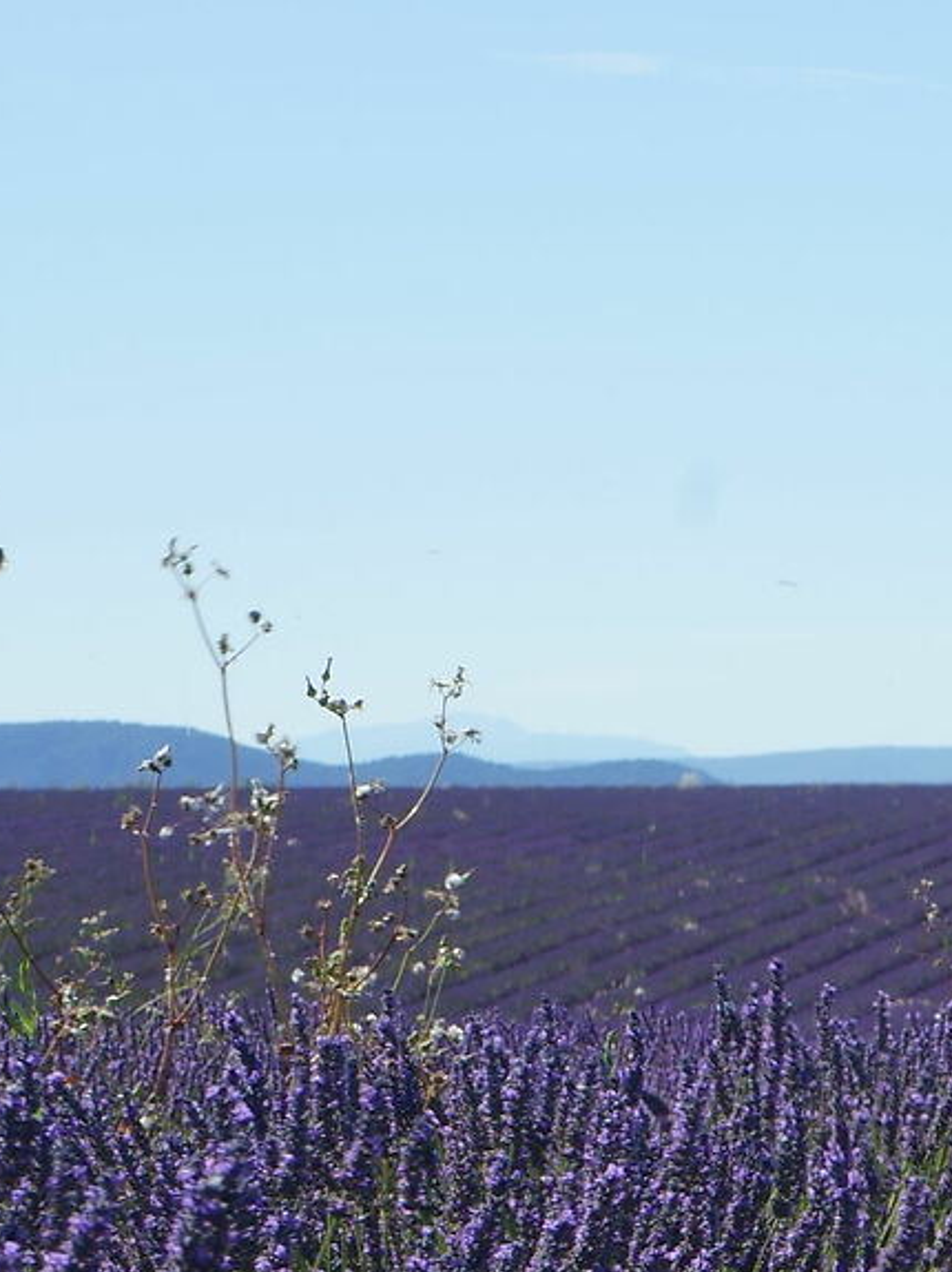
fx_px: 7082
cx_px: 1736
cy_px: 917
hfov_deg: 7.5
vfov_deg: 10.2
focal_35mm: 193
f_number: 11
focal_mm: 48
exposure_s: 1/125
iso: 100
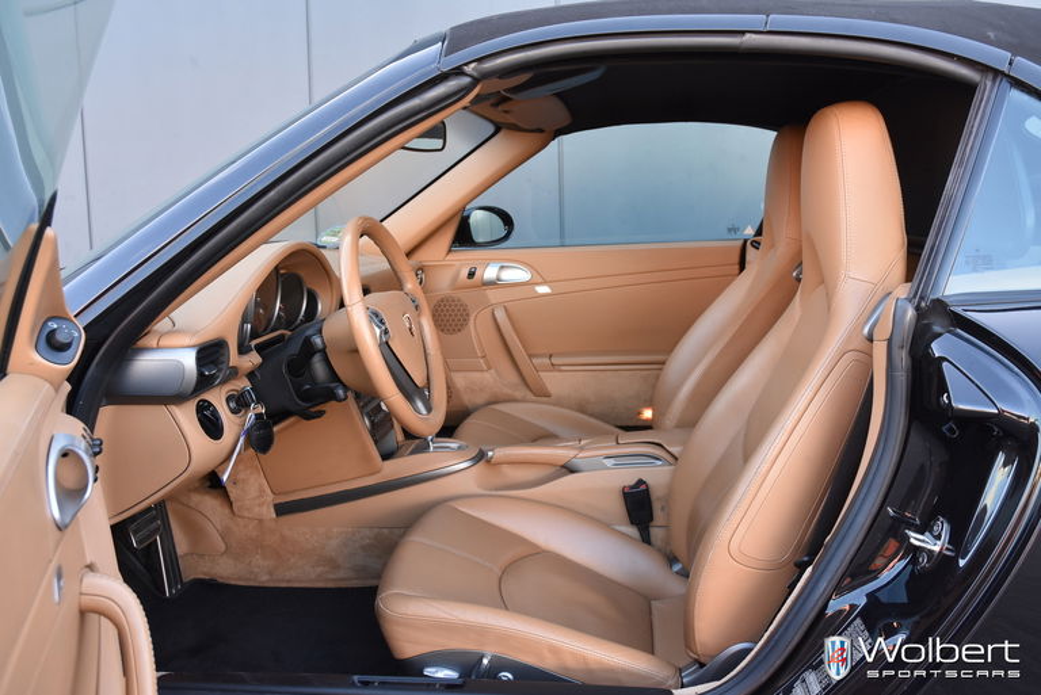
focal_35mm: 33
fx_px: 955
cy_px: 348
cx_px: 520
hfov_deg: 57.2
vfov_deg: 40.0
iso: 800
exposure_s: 1/160
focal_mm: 22
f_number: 6.3
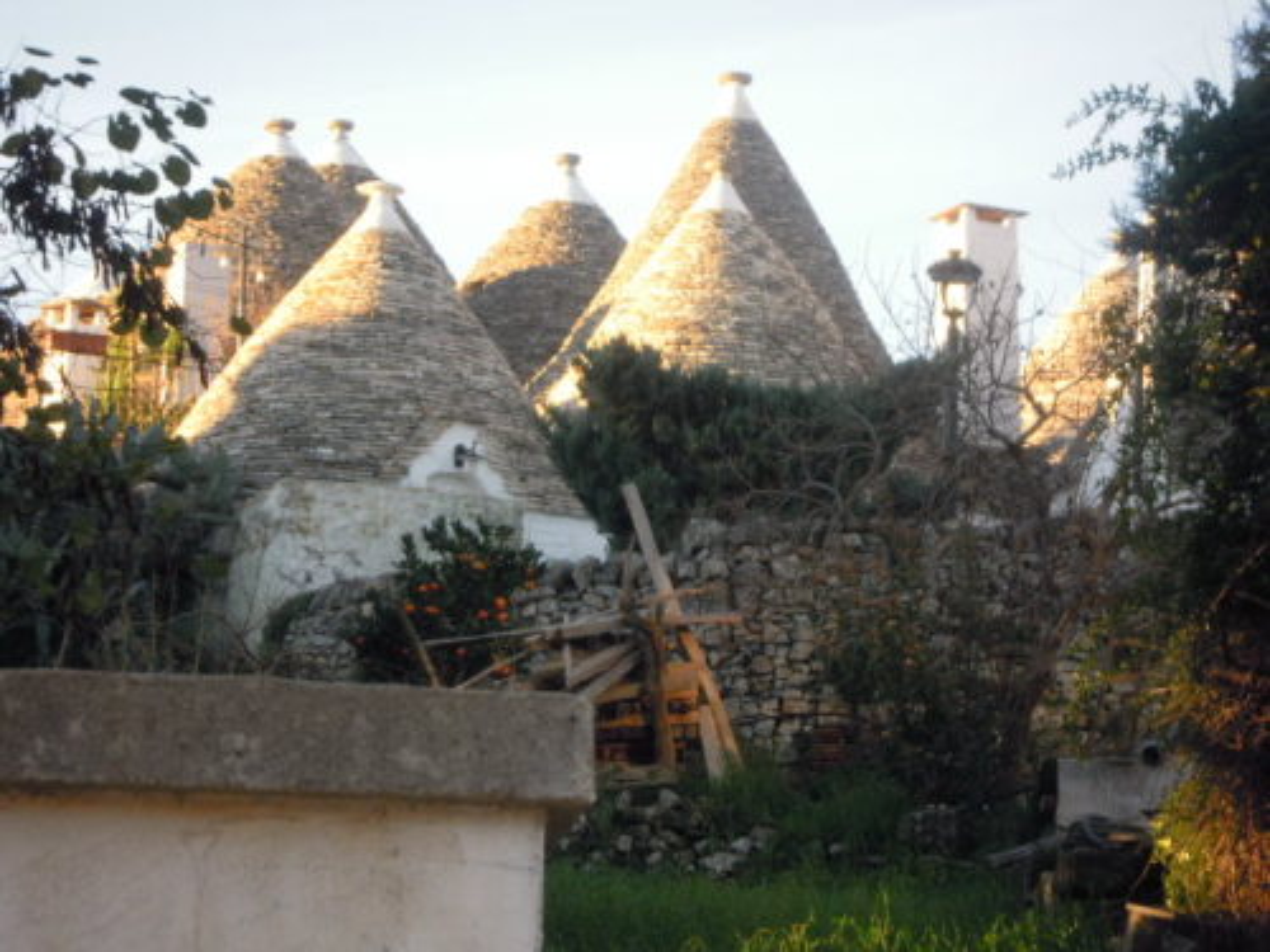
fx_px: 4623
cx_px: 635
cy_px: 476
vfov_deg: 11.8
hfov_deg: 15.6
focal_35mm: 126
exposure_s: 1/100
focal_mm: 22.6
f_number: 6.2
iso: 200
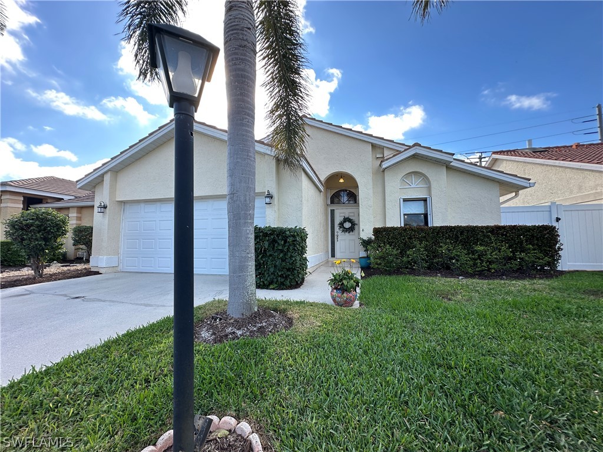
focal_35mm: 14
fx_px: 244
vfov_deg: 85.7
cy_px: 226
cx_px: 302
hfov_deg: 102.1
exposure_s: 1/306
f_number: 2.2
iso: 40
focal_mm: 2.22
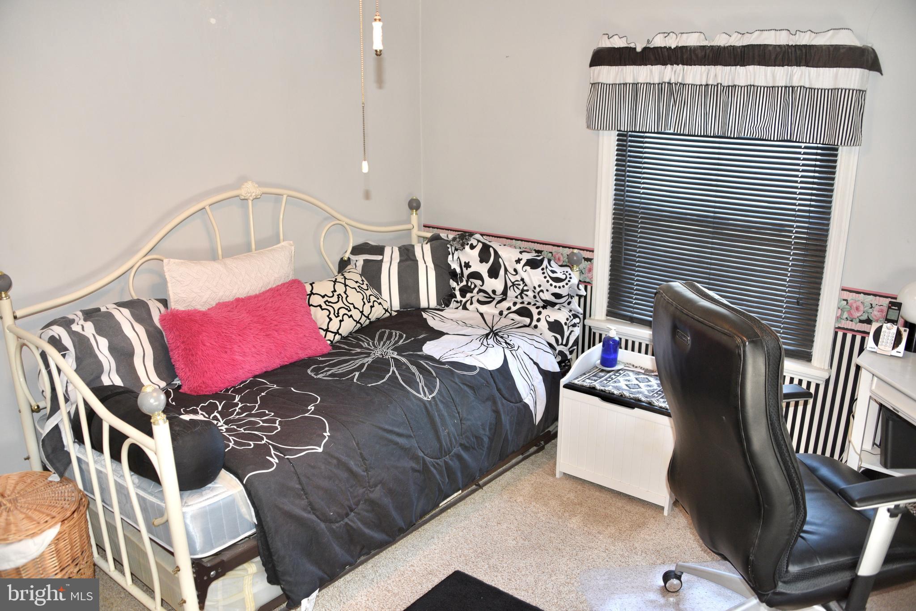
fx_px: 713
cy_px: 306
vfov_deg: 46.4
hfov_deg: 65.5
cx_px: 458
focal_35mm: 28
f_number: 4
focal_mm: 28
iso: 800
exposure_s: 1/60
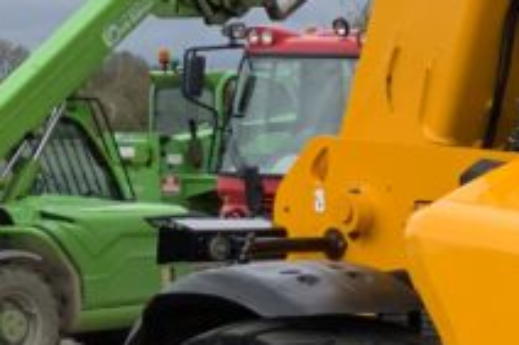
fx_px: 2103
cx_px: 1119
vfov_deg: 9.3
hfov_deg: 12.1
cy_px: 391
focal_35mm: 146
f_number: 1.8
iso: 16
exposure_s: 1/1221
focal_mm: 3
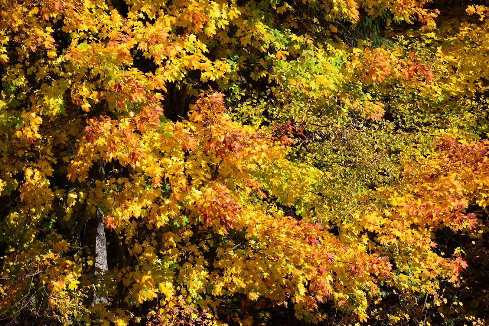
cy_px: 163
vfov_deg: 8.7
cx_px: 244
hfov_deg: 13.0
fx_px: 2139
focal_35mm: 158
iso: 200
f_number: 5.6
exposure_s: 1/500
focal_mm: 105
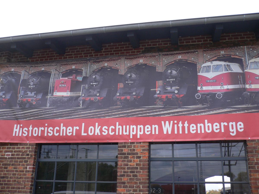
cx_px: 130
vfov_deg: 40.7
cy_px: 97
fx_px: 262
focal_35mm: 35
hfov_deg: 52.6
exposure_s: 1/500
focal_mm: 5.8
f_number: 2.8
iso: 100
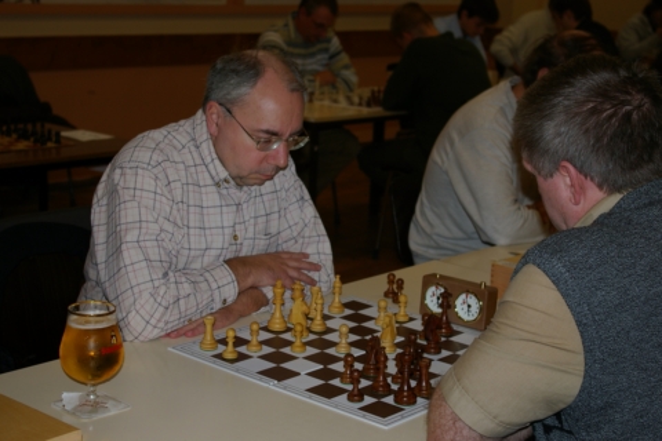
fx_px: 1186
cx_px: 331
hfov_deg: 31.2
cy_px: 220
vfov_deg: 21.1
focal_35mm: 64
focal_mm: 43
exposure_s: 1/60
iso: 200
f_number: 4.5
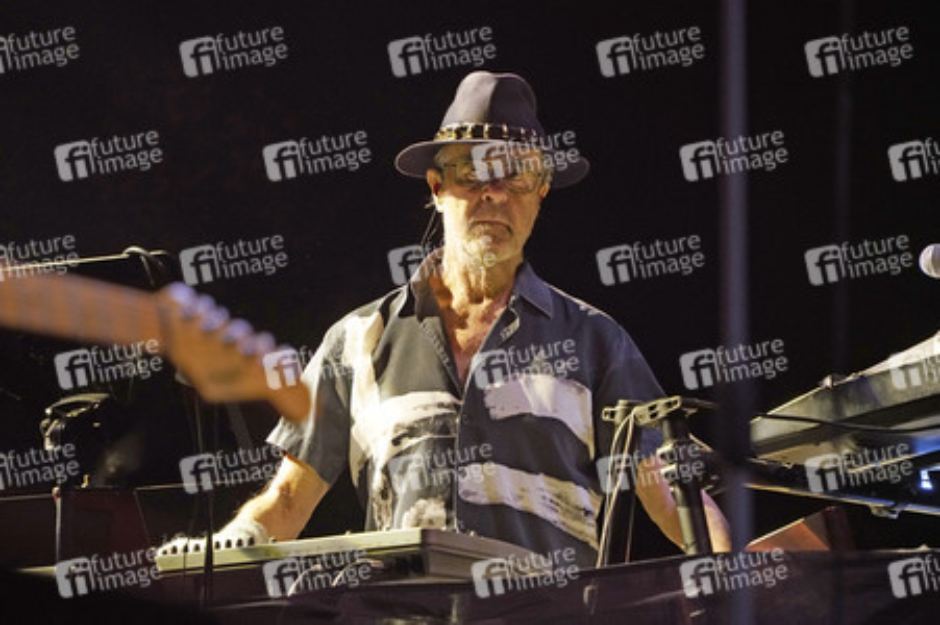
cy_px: 312
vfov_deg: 7.3
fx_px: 4931
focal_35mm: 189
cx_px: 470
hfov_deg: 10.9
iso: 3200
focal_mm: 189
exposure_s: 1/100
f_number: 5.6
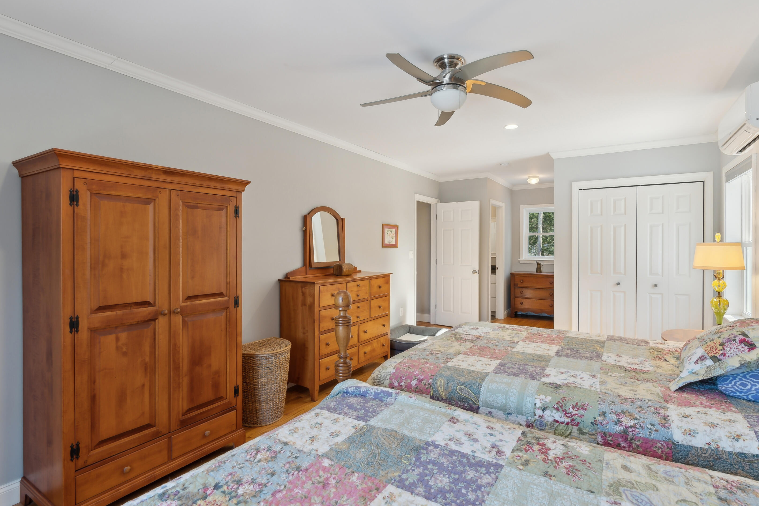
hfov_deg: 89.9
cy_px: 254
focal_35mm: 18
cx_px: 397
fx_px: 379
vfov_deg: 67.4
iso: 320
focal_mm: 17
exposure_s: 1/20
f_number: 7.1
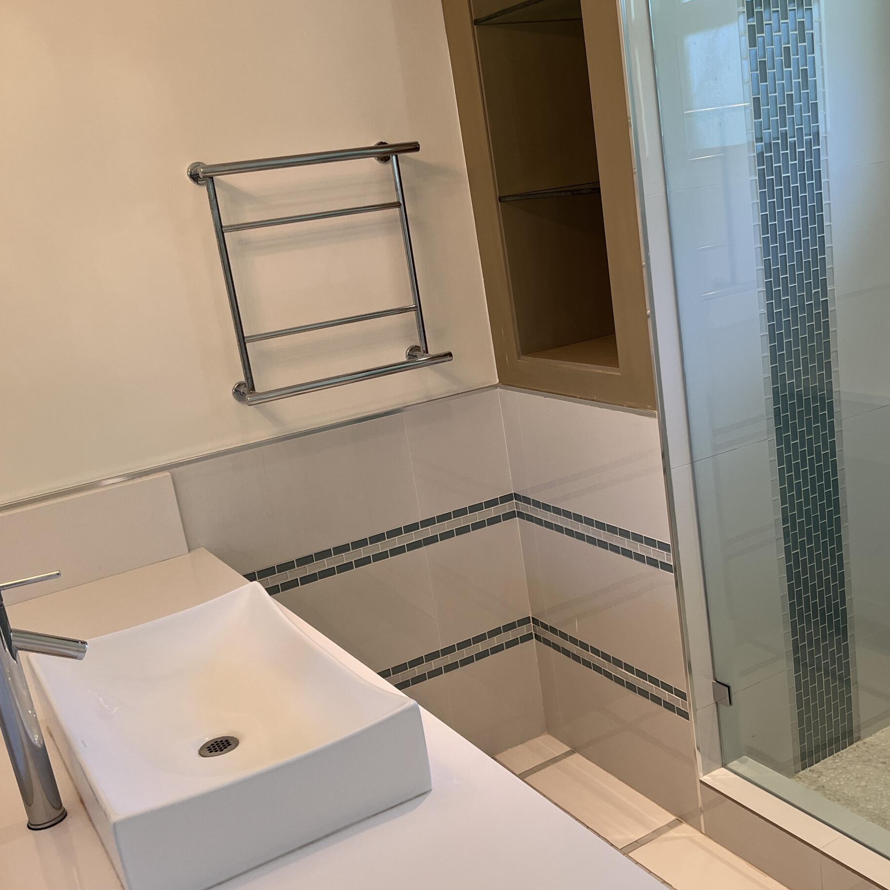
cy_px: 456
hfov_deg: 43.6
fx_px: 1105
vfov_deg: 43.9
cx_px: 538
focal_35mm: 38
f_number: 1.5
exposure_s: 1/120
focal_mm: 5.7
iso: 100
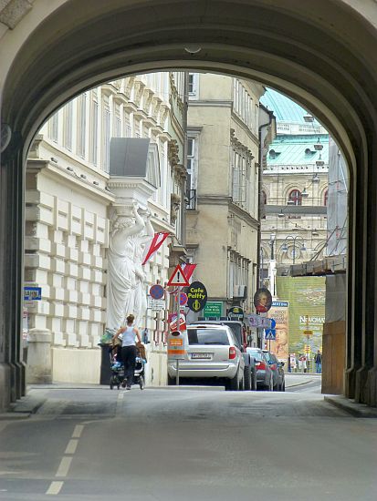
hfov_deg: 4.8
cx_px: 188
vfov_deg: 6.3
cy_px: 250
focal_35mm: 312
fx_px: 4527
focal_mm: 55.7
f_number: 5.9
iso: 200
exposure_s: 1/100
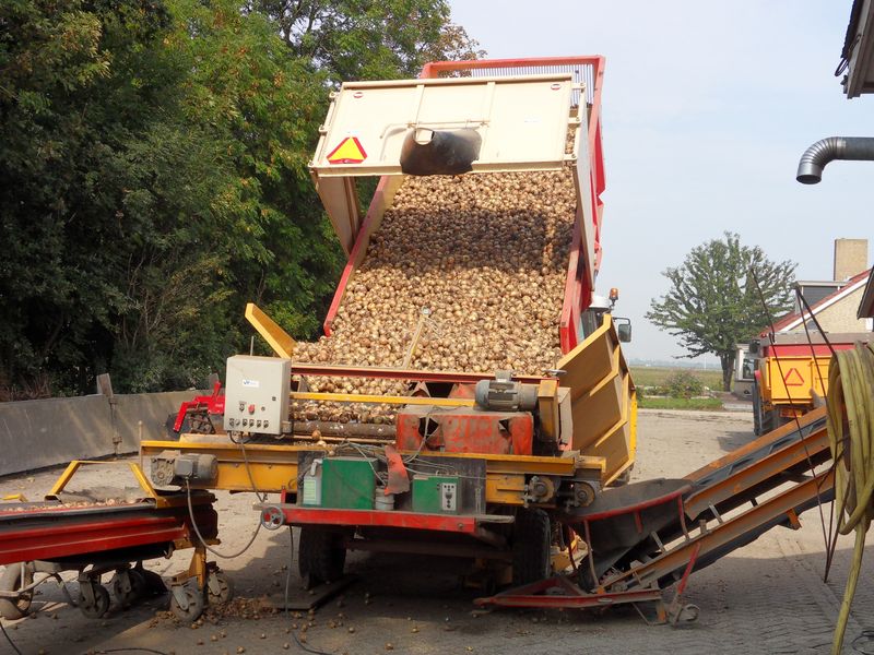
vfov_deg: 28.0
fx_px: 1313
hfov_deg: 36.8
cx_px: 437
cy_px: 328
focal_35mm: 52
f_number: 4.5
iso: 80
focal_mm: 9.1
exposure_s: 1/350
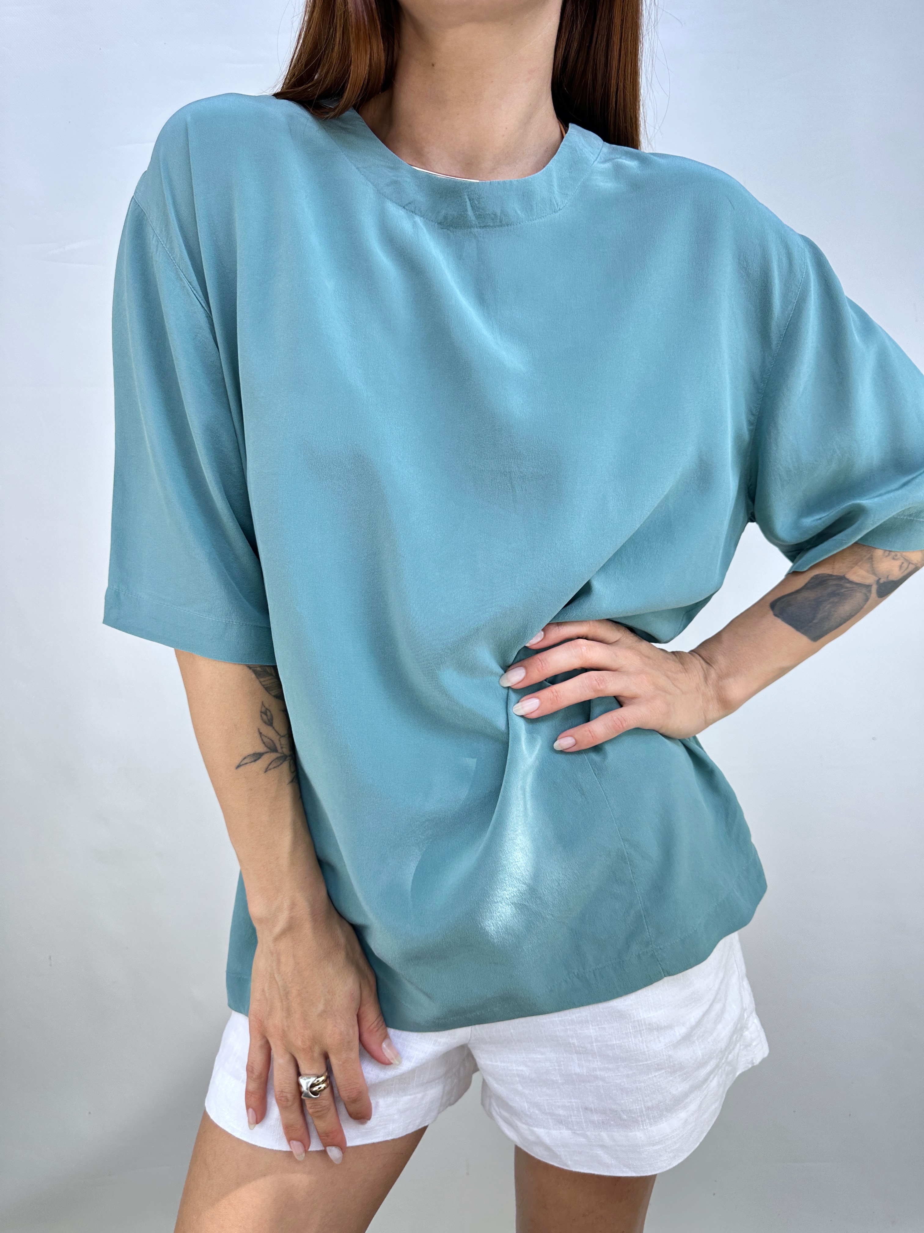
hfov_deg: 56.8
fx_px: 854
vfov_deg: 71.6
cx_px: 462
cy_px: 616
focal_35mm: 24
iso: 80
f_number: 1.78
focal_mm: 6.86
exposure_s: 1/357
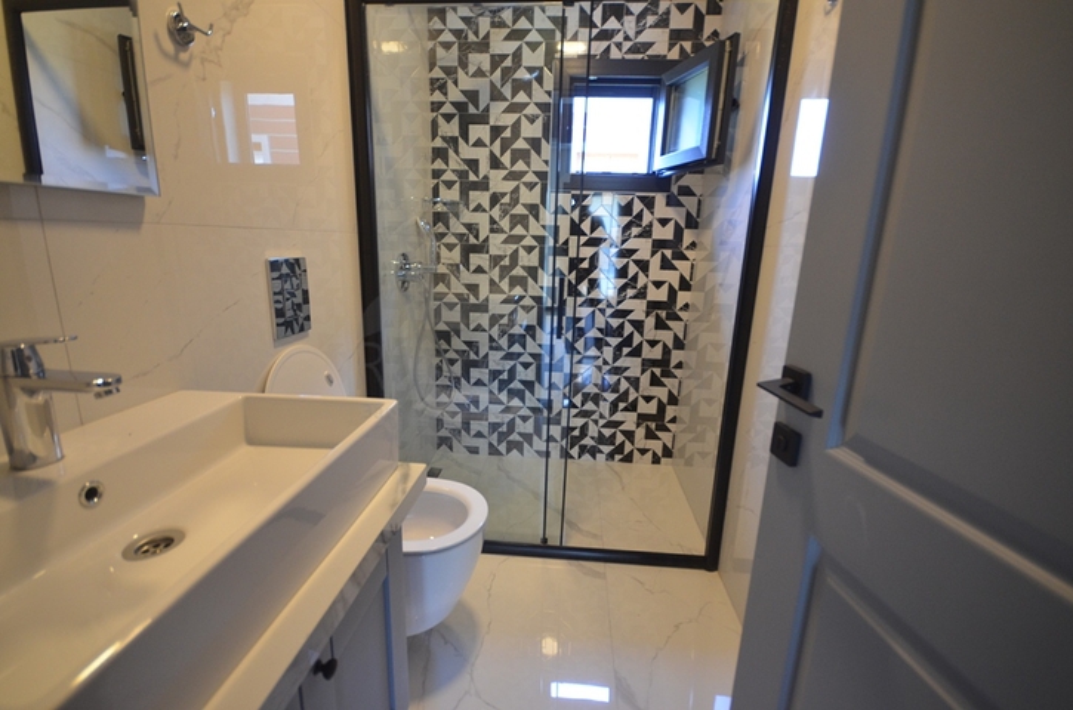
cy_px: 355
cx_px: 536
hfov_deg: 100.5
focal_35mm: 15
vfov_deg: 77.1
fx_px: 446
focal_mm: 10
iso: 800
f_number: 4
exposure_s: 1/50
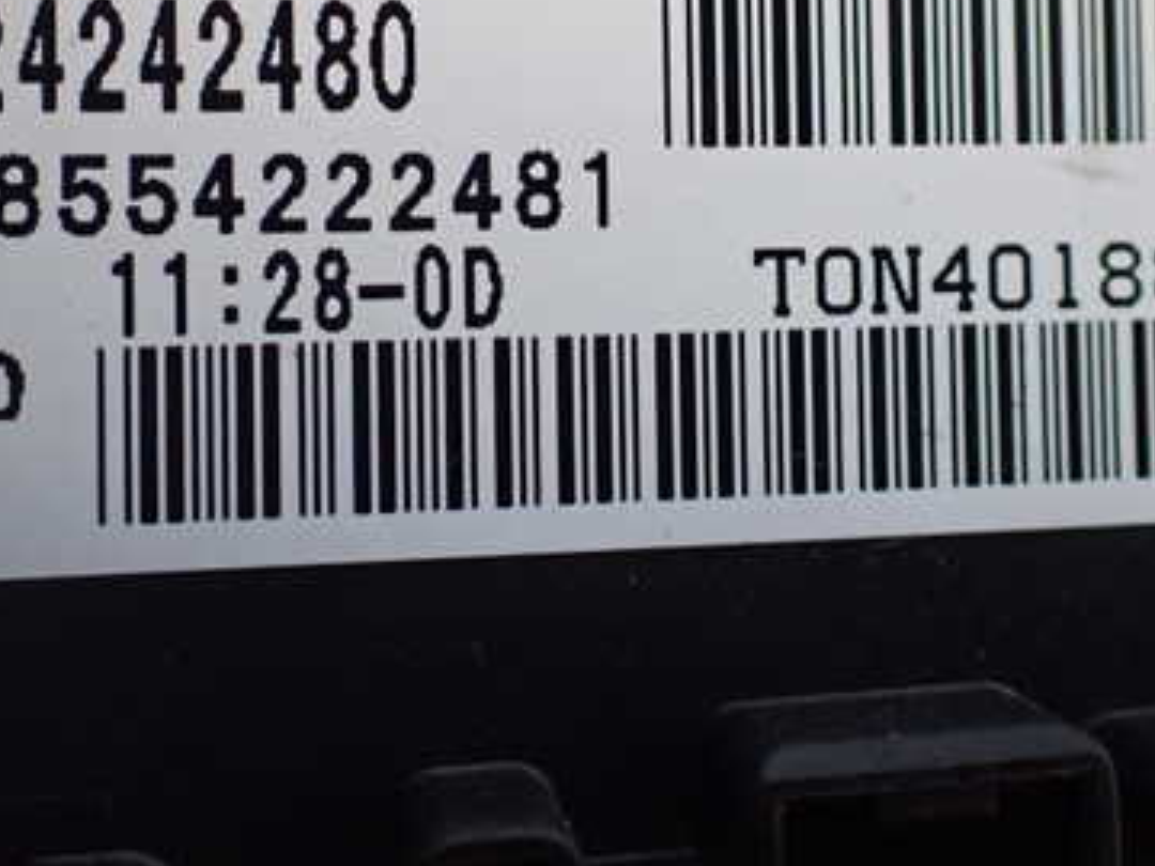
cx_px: 638
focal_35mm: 50
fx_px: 1668
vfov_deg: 28.7
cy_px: 234
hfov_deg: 38.1
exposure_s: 1/80
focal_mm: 5.4
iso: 800
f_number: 2.3
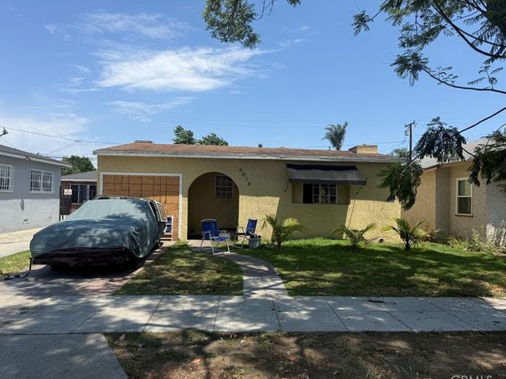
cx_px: 251
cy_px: 190
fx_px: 365
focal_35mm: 25
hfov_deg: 69.4
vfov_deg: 54.8
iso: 80
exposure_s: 1/4673
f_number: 1.78
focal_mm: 6.76
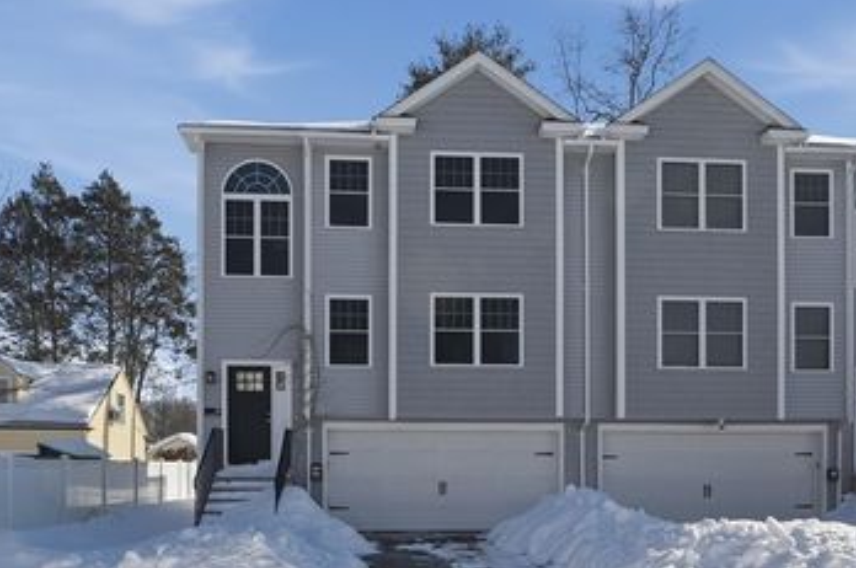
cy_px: 310
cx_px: 394
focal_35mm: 24
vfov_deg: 53.5
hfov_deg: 74.3
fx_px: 563
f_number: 7.1
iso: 400
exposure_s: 1/4000
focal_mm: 11
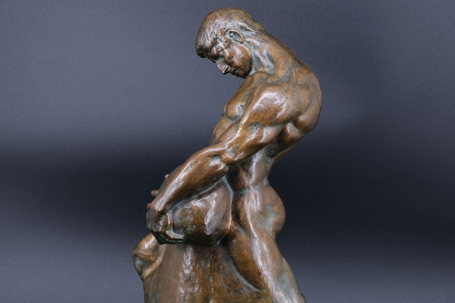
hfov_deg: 17.1
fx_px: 1517
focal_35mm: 120
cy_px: 152
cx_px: 228
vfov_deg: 11.4
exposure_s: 1/2.5
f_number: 14
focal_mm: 80
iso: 160
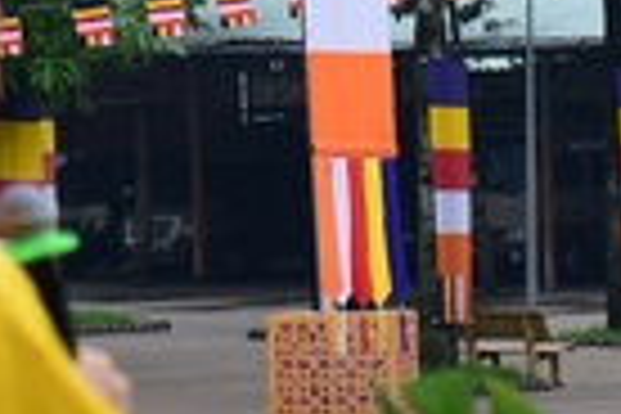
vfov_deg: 4.4
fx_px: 5364
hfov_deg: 6.5
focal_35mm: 311
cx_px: 954
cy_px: 616
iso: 200
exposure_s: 1/100
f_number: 4
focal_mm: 66
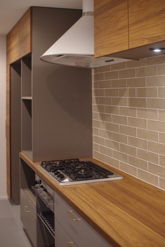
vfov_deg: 43.6
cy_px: 124
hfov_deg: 29.9
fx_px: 309
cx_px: 82
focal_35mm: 45
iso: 800
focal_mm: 30
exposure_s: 1/80
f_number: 2.8
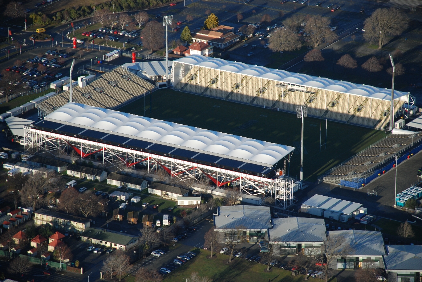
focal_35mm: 202
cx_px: 211
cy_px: 141
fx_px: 2377
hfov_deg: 10.1
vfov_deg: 6.8
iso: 200
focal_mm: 135
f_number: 5.6
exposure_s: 1/500
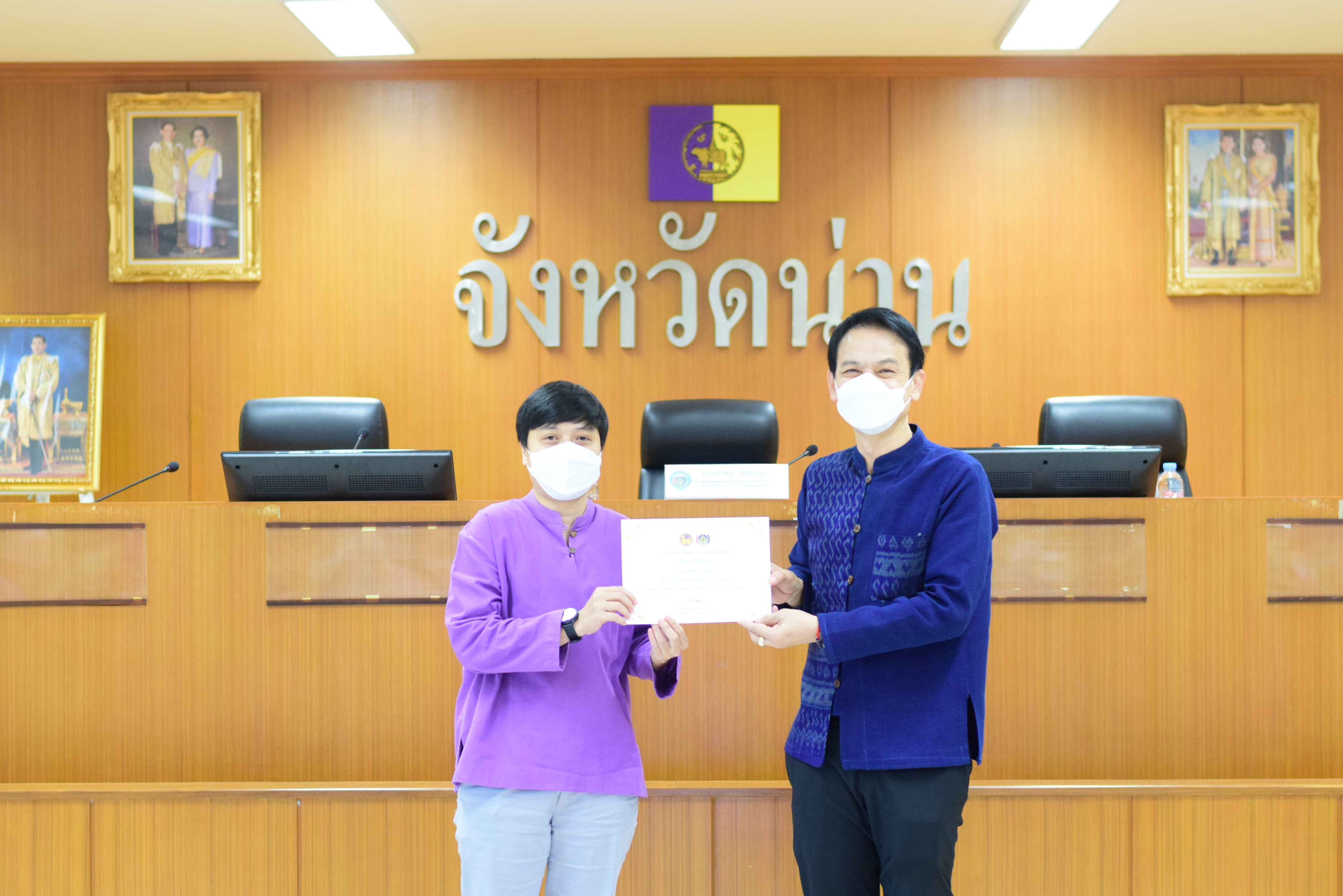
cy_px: 448
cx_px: 672
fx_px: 2798
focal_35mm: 75
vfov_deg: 18.2
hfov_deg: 27.0
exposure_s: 1/200
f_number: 2.8
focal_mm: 50
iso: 2000
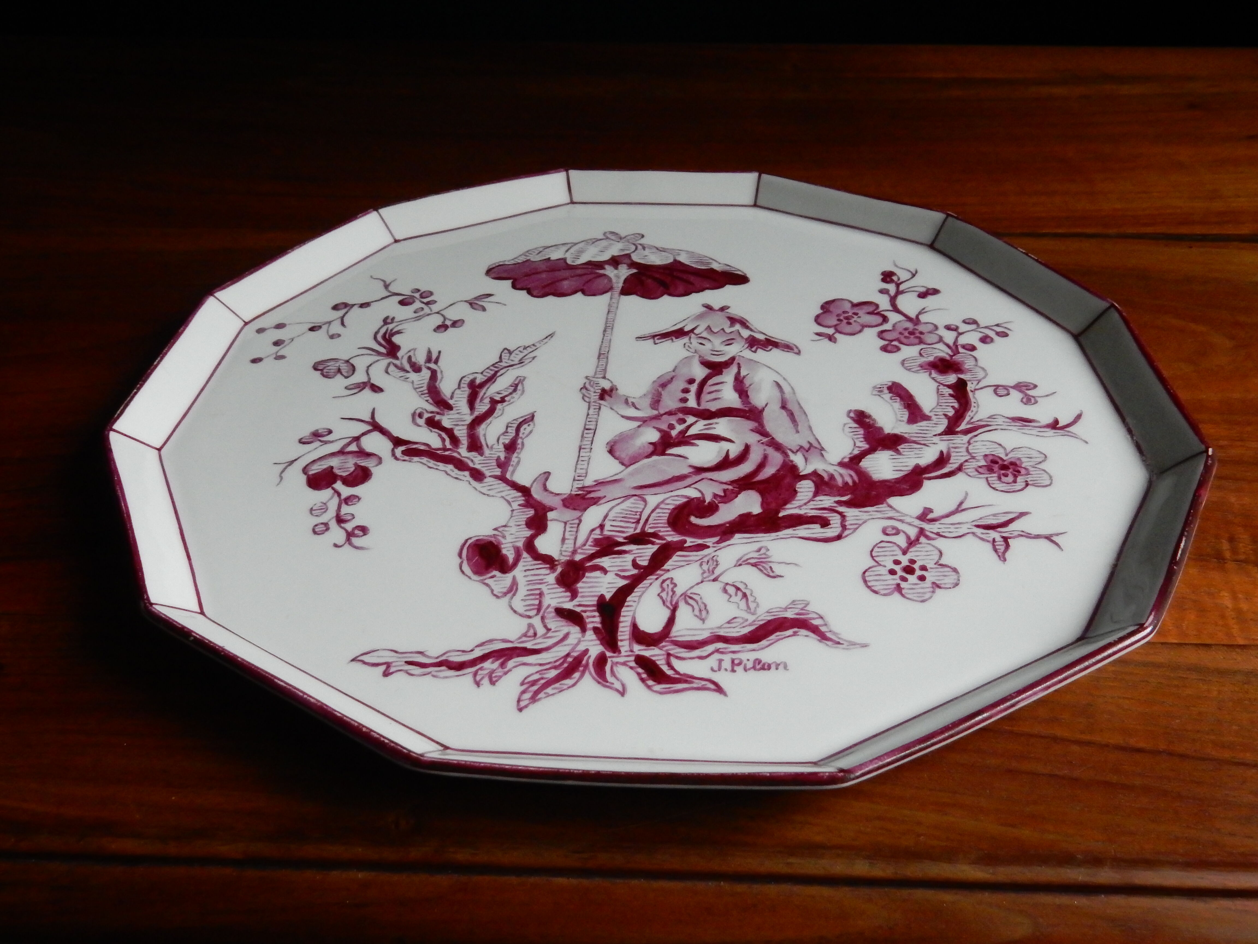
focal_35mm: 30
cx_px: 629
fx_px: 1090
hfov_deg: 60.0
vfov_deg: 46.8
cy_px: 472
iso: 640
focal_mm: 5.4
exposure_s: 1/50
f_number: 4
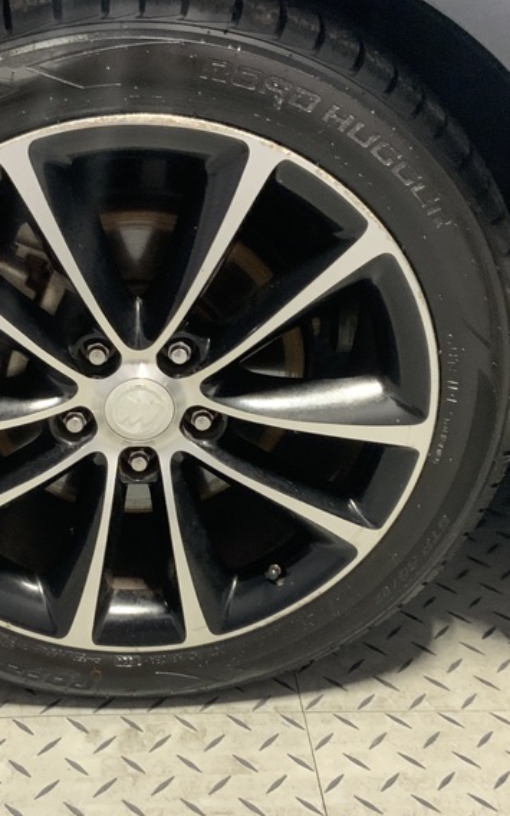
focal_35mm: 52
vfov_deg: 38.8
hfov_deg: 24.8
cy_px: 444
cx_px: 180
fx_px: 1156
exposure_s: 1/60
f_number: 1.8
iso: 125
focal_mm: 3
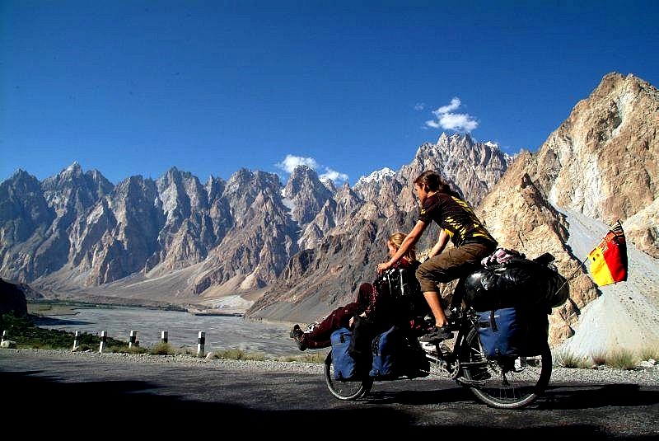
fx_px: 495
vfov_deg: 48.0
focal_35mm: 27
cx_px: 330
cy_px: 220
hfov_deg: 67.3
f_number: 11
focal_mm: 18
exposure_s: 1/500
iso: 400
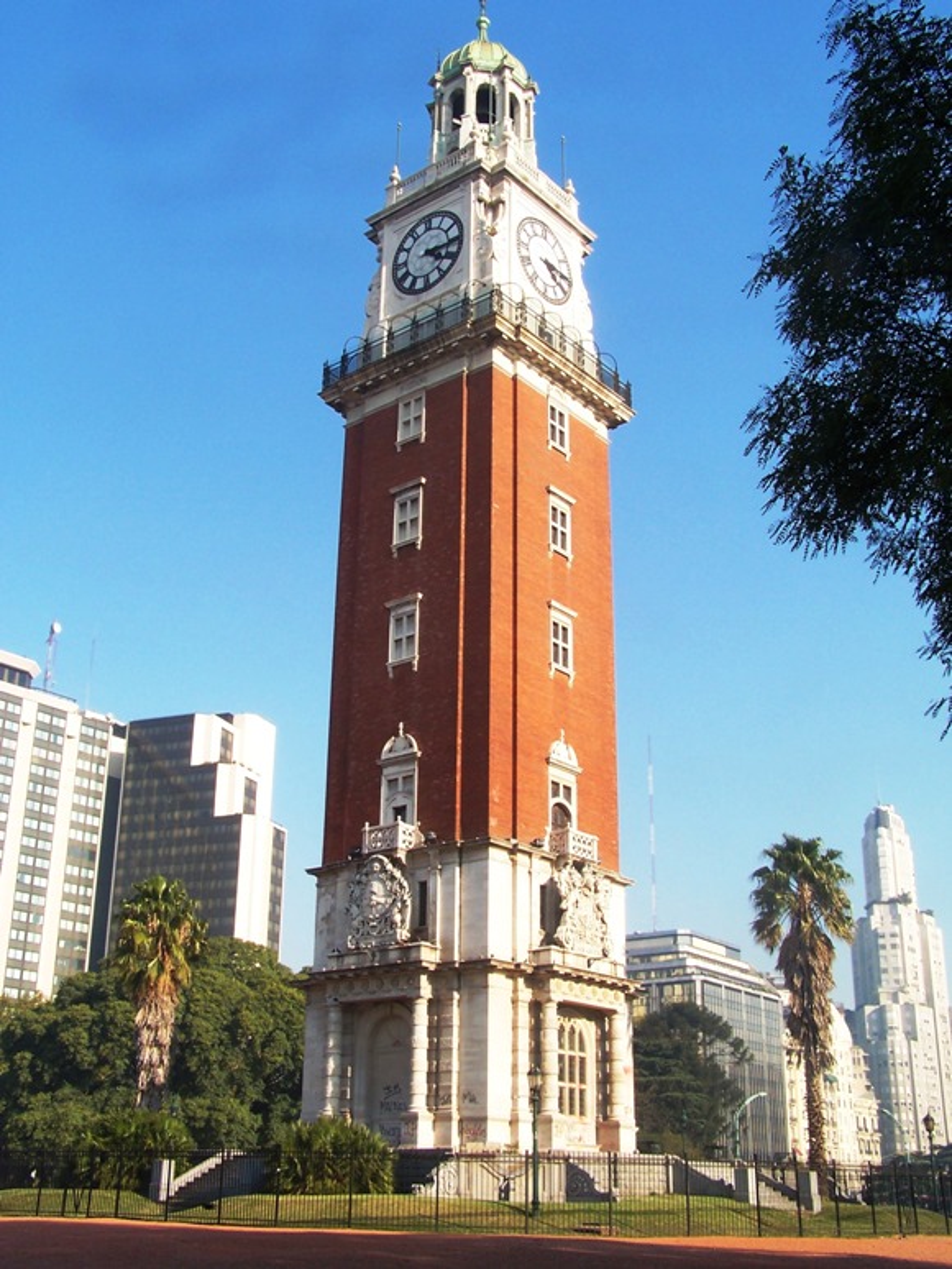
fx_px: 1393
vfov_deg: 49.0
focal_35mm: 38
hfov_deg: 37.7
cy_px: 634
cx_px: 476
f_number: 8
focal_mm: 6.3
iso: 80
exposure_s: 1/125
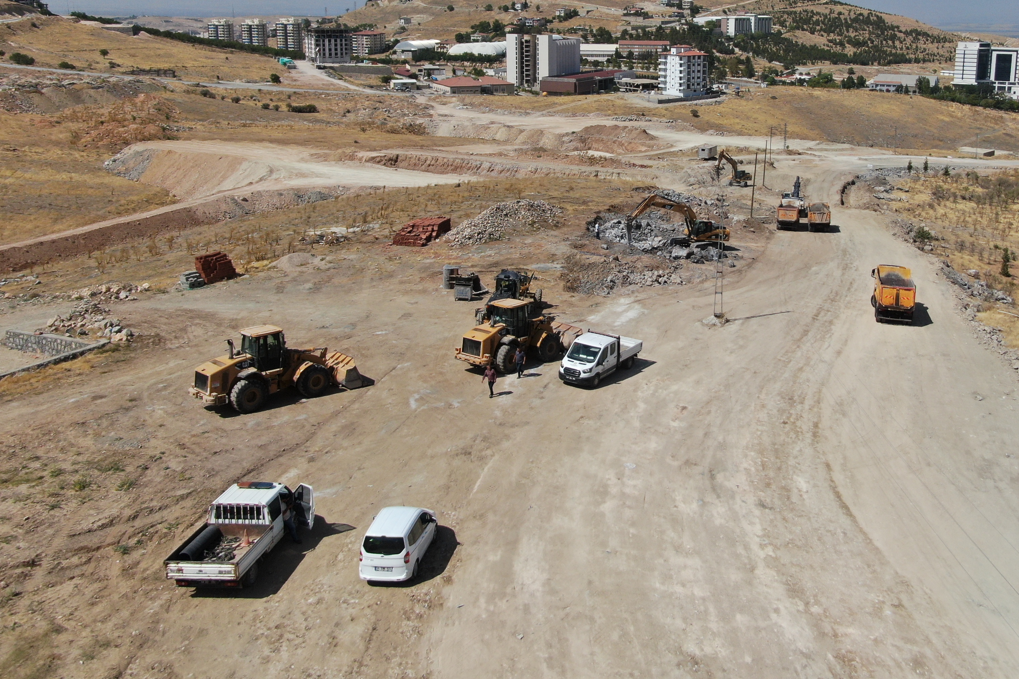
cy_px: 184
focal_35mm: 33
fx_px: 934
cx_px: 647
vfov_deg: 39.1
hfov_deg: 56.4
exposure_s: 1/2500
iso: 110
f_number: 2.8
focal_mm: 4.39
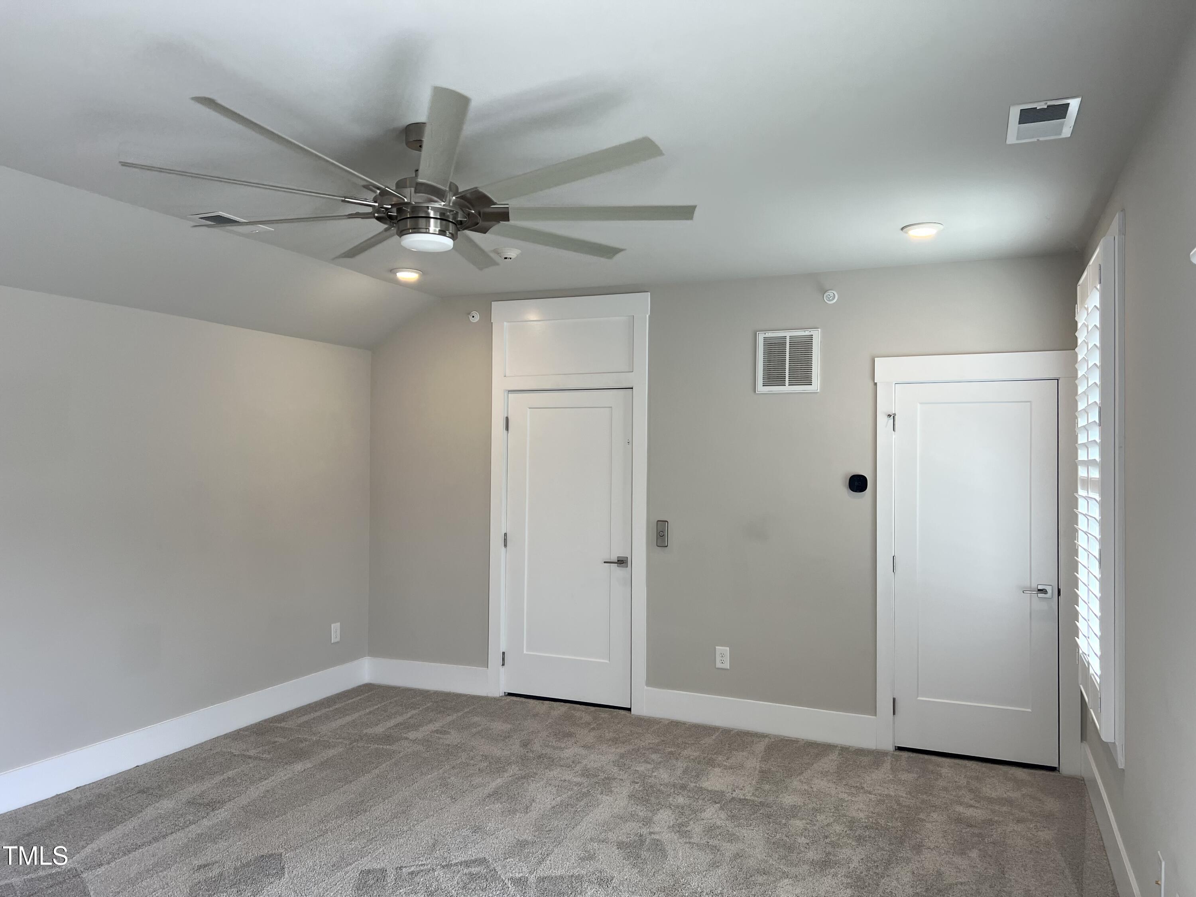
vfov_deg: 53.1
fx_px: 898
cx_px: 598
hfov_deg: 67.3
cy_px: 448
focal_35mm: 26
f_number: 1.5
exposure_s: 1/144
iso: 32
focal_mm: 5.7
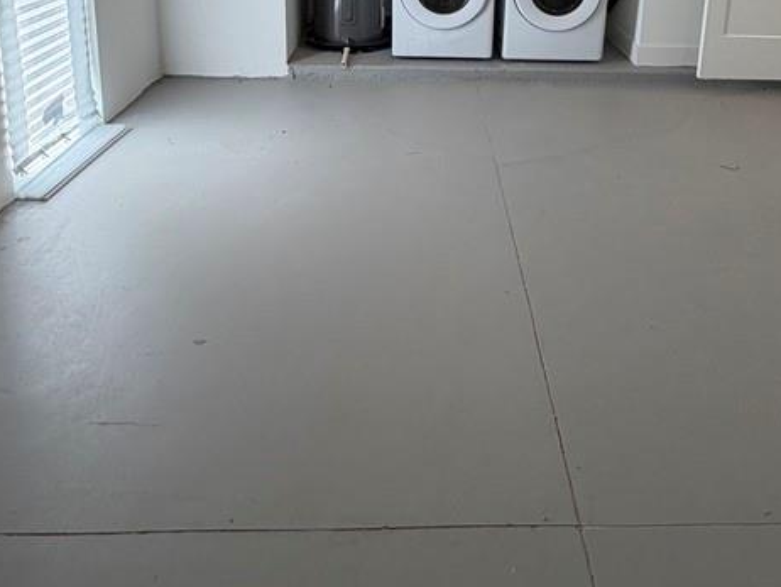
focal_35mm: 31
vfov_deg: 40.6
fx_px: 700
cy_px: 20
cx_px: 450
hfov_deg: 58.1
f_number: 2.2
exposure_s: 1/120
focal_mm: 2.22
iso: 125
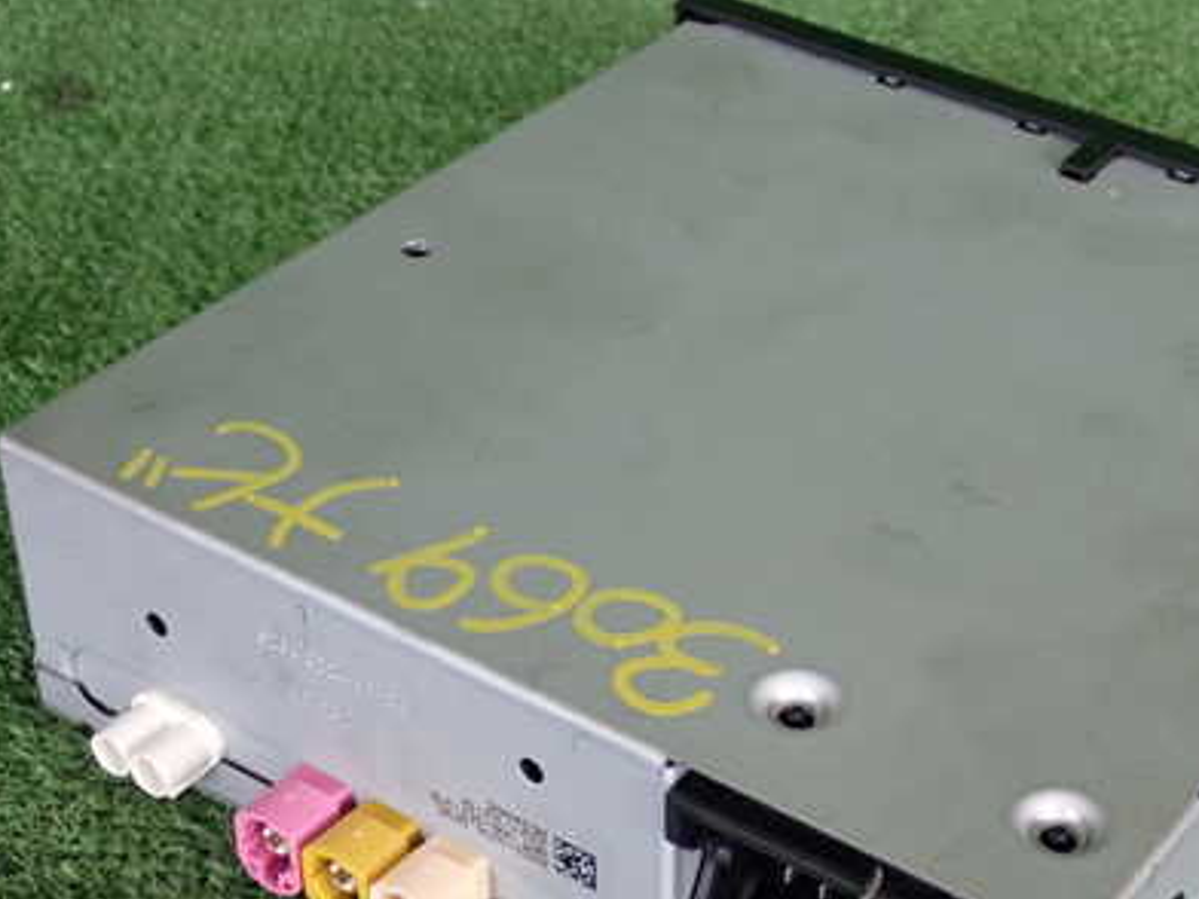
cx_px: 780
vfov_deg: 20.4
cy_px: 612
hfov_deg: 26.9
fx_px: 2494
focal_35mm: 72
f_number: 3.1
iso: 320
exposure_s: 1/125
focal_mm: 8.4
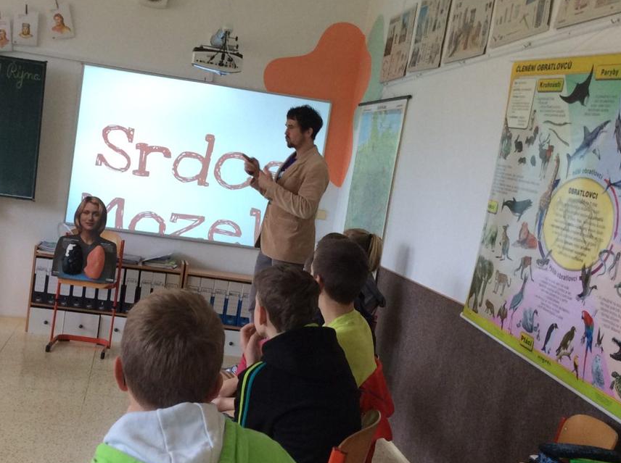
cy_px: 274
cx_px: 230
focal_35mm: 50
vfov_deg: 29.0
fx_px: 895
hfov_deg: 38.0
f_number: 2.4
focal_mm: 3.3
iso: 100
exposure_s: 1/25
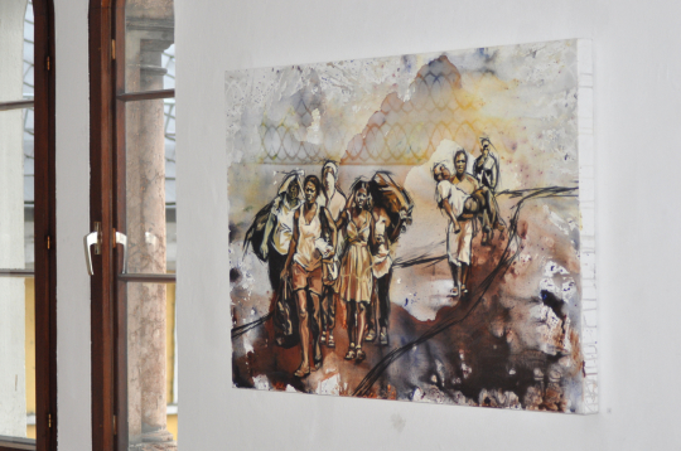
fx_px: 1983
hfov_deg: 19.5
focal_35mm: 105
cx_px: 340
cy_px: 226
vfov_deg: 13.0
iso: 800
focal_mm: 70
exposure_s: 1/60
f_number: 4
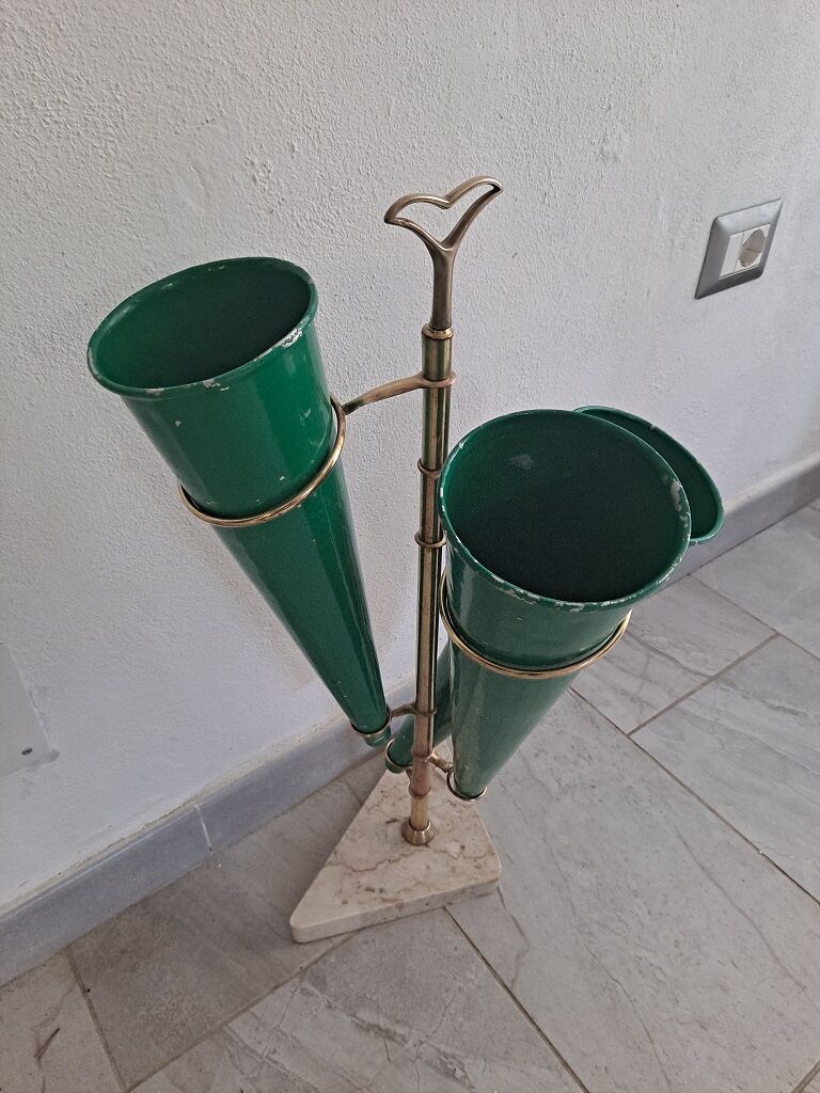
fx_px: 790
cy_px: 546
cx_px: 410
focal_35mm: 25
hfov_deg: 54.9
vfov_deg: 69.4
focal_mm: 4.6
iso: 400
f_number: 2
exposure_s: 1/33
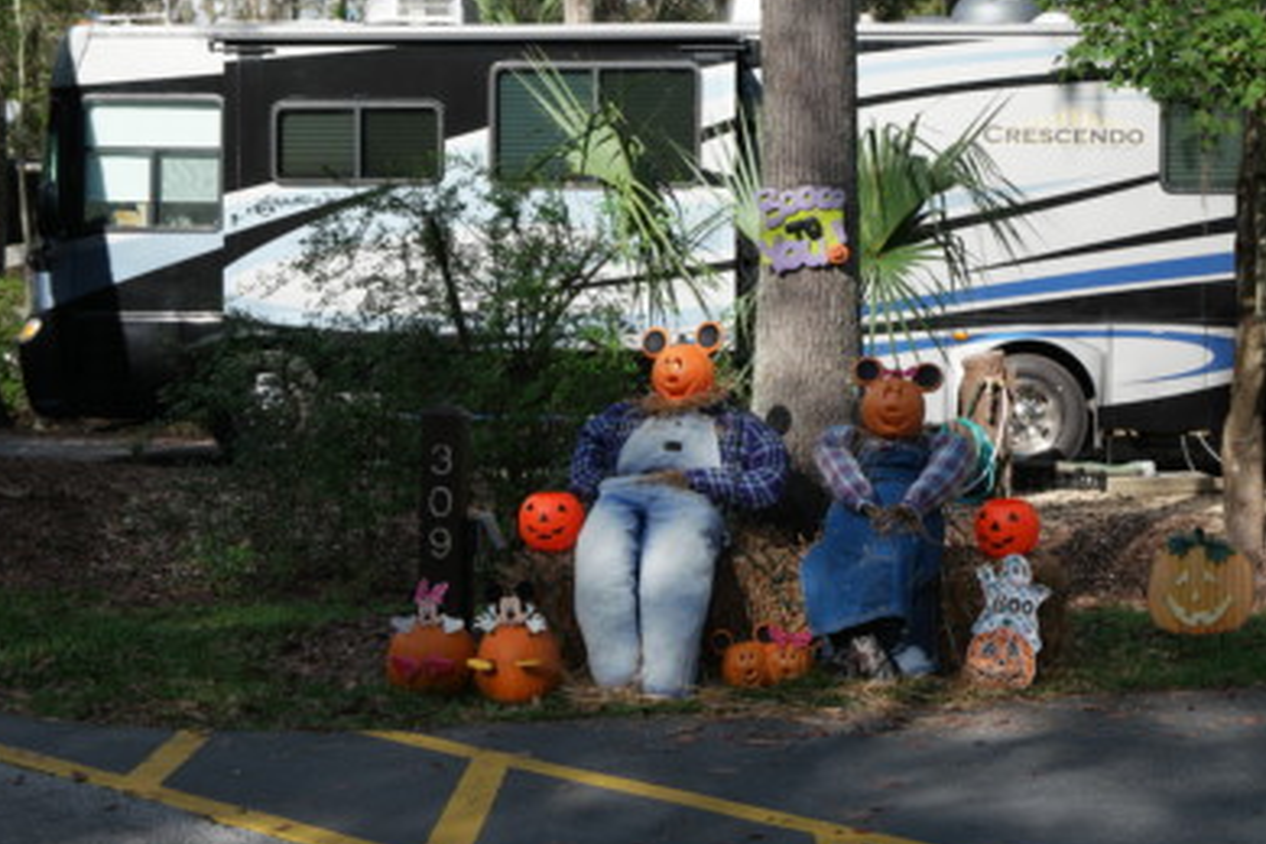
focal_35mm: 59
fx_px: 2075
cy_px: 368
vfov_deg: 23.0
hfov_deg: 33.8
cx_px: 766
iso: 100
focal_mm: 30
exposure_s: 1/250
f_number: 5.6
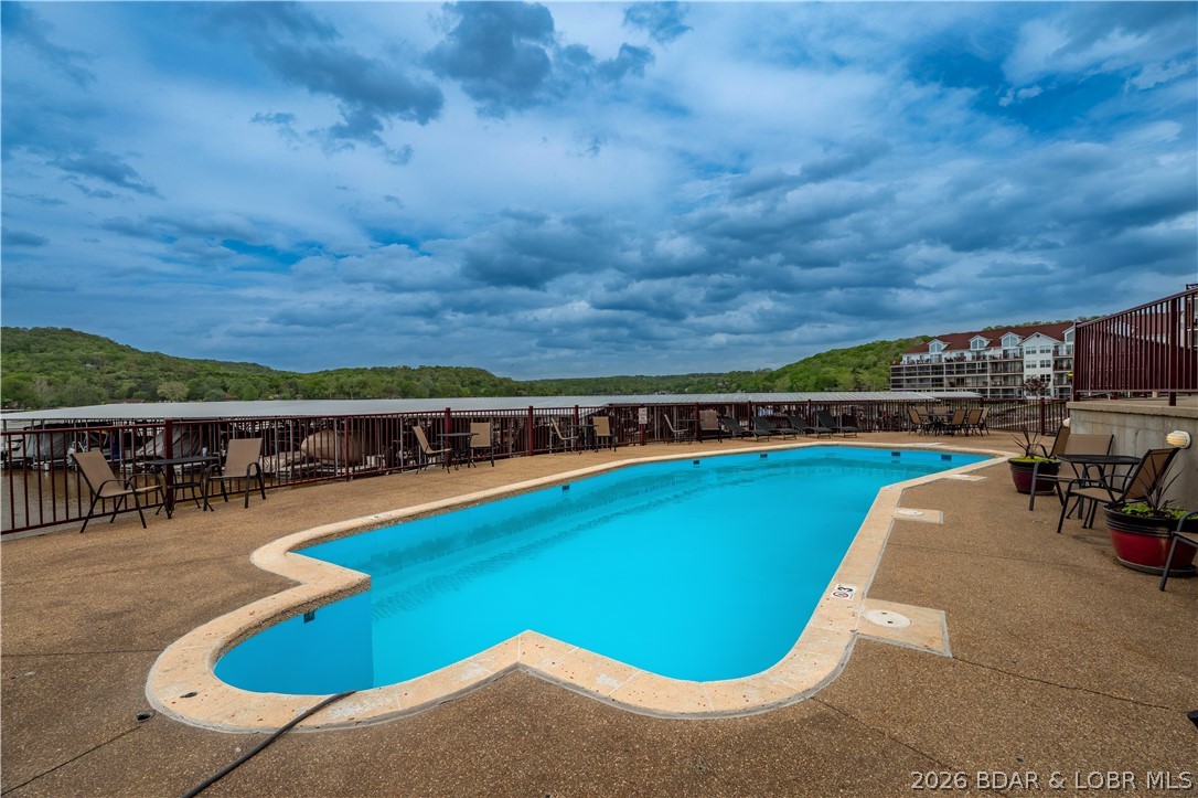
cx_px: 599
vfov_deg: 73.7
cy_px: 399
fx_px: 532
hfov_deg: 96.8
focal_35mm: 16
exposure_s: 1/4000
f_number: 8
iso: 320
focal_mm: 16
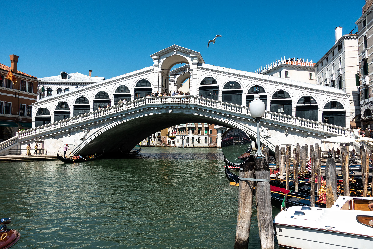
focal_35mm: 27
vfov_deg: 47.9
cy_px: 124
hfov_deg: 67.4
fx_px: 280
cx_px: 186
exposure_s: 1/250
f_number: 4
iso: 125
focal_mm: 10.07
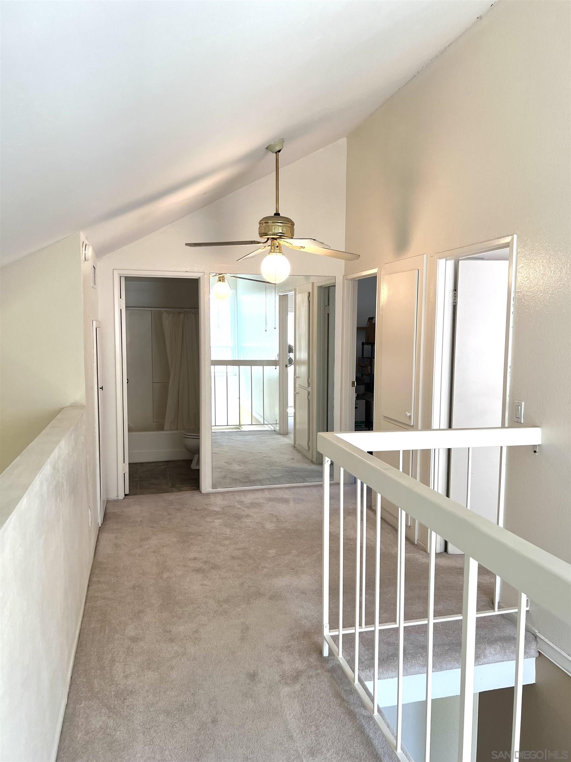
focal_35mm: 26
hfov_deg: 53.1
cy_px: 381
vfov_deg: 67.3
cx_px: 286
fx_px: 572
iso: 64
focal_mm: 5.7
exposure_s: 1/133
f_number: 1.5
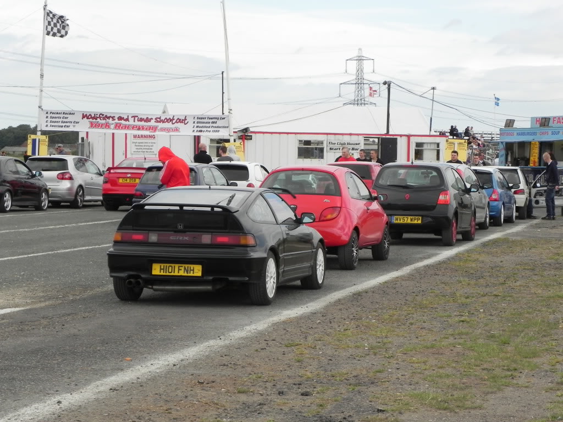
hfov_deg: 18.7
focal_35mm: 105
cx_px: 282
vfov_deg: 14.1
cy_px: 211
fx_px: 1708
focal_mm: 18.8
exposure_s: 1/290
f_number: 6.3
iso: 160
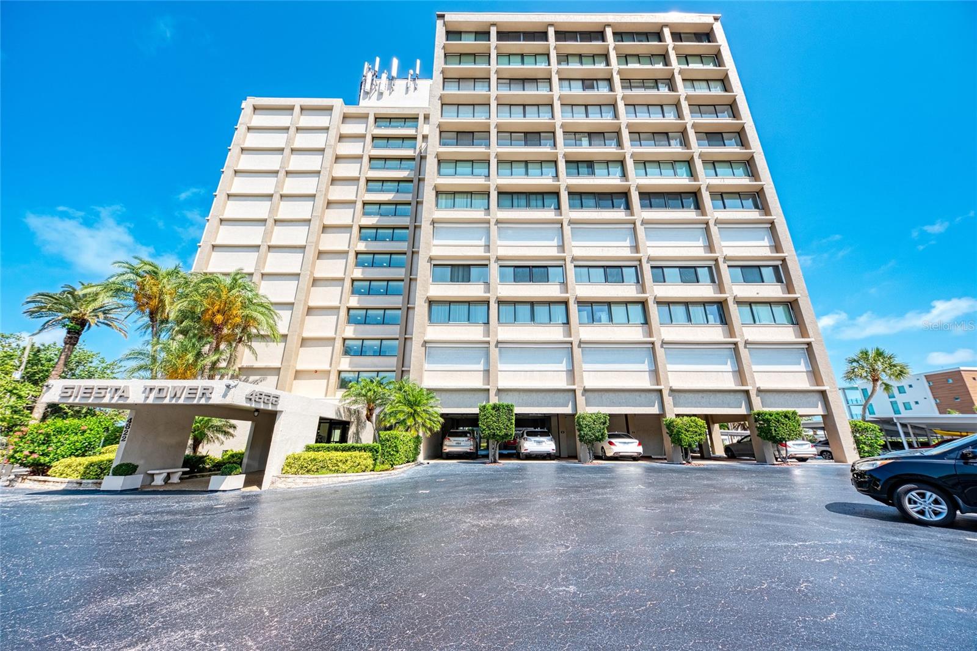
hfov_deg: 112.6
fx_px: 326
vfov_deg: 90.0
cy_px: 326
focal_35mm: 12
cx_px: 488
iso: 250
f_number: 7.1
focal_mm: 12
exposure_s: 1/800
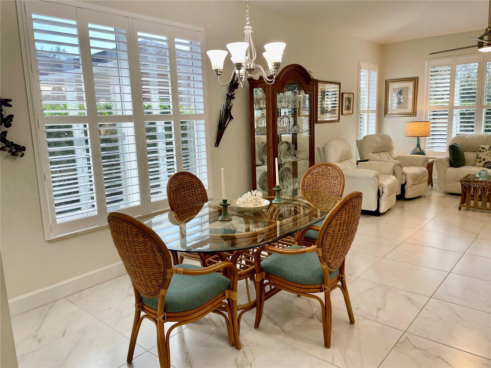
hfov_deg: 67.3
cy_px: 184
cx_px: 246
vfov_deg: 53.1
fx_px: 369
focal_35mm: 26
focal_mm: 4.2
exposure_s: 1/120
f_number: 1.6
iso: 80
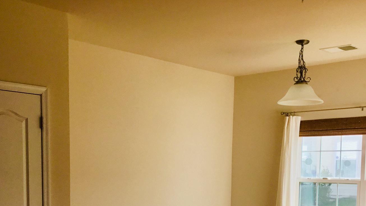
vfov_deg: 21.8
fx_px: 514
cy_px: 209
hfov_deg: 39.2
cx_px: 193
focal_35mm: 53
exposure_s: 1/293
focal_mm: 3.3
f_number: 2.4
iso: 25
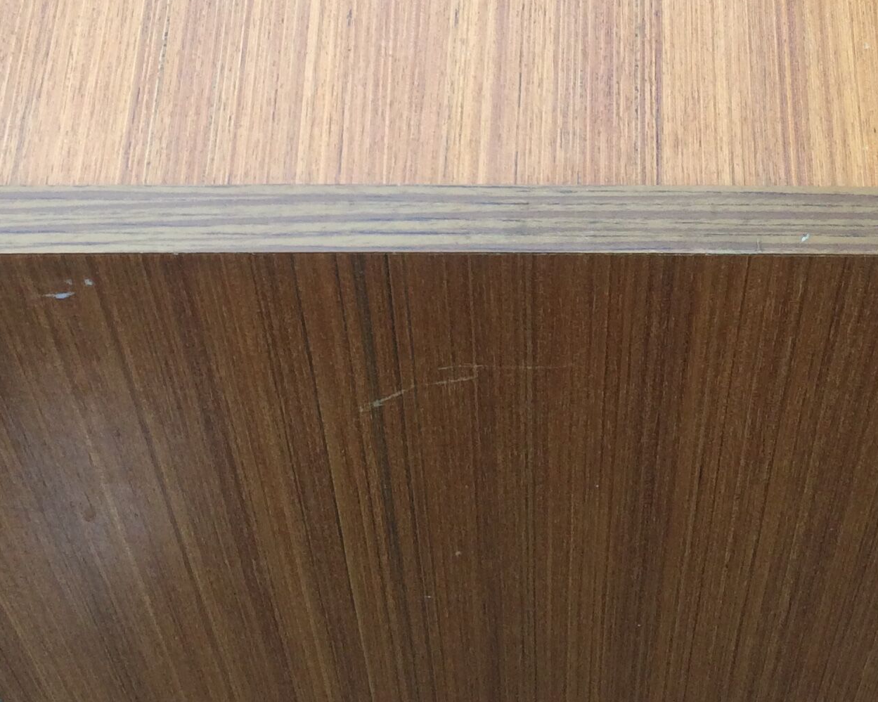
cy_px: -242
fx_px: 1923
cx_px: 600
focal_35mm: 74
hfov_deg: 25.6
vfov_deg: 19.0
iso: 32
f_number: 2.2
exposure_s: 1/166
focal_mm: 4.15
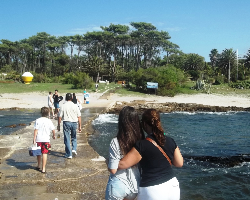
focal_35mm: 38
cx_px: 122
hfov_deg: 47.9
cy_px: 100
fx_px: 281
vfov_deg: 39.2
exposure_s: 1/200
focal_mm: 6.5
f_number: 8
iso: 64
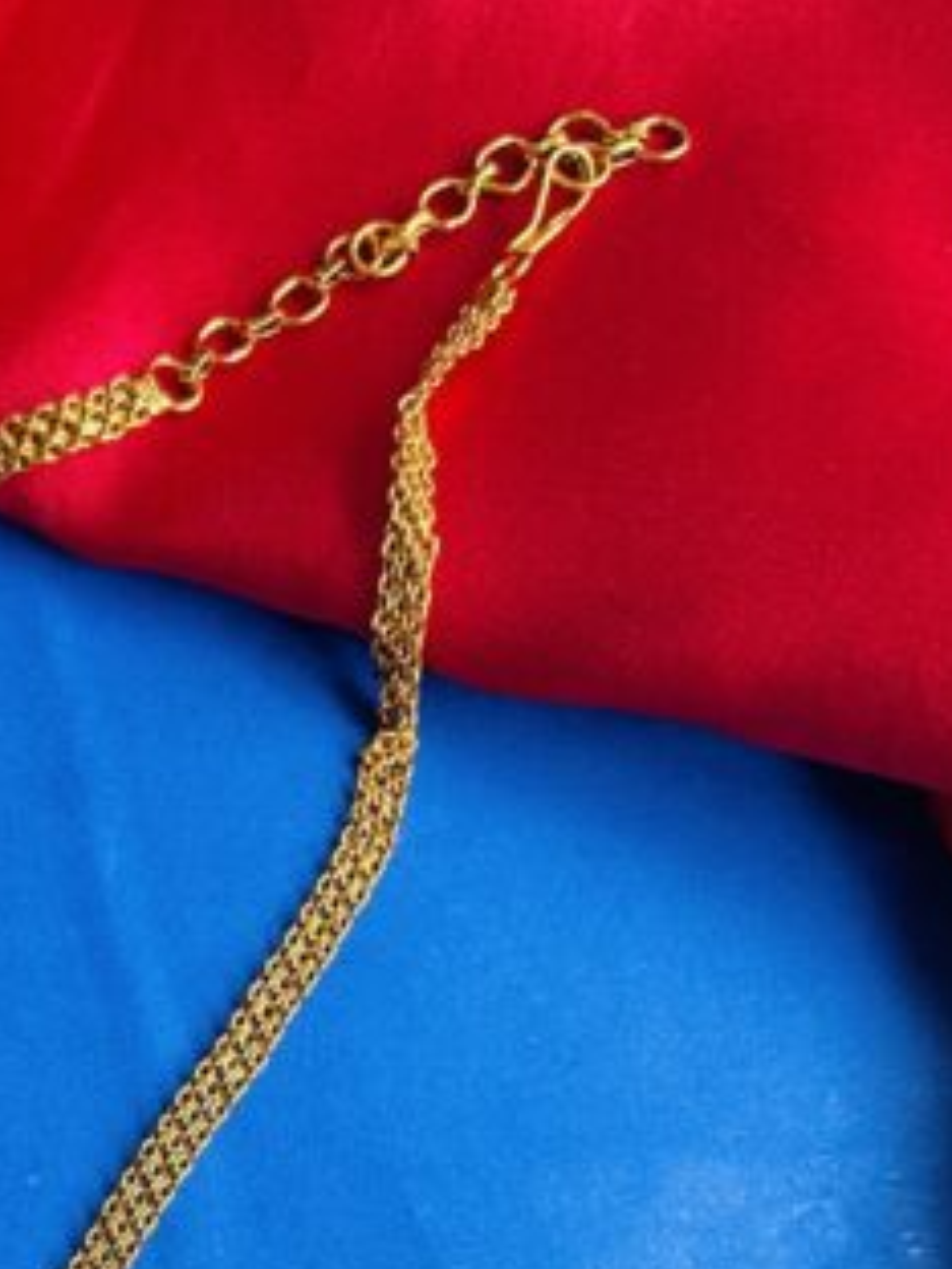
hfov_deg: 22.7
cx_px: -90
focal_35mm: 61
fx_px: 2237
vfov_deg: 29.5
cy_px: 1287
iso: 125
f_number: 1.6
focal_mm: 4.2
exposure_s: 1/72
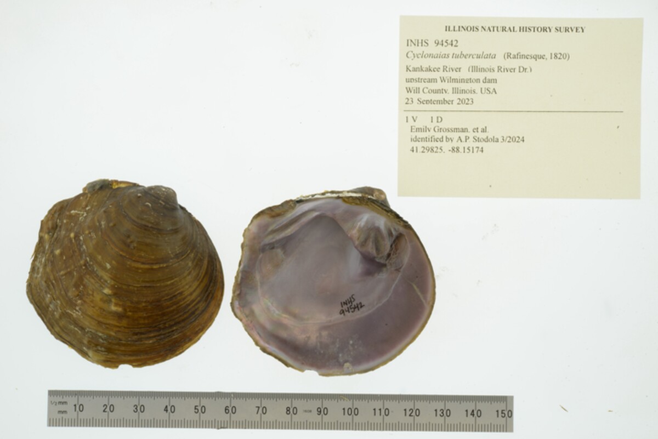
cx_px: 329
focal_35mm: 60
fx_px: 1097
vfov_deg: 22.6
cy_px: 220
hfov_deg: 33.4
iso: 100
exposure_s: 1/6
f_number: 32
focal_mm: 60
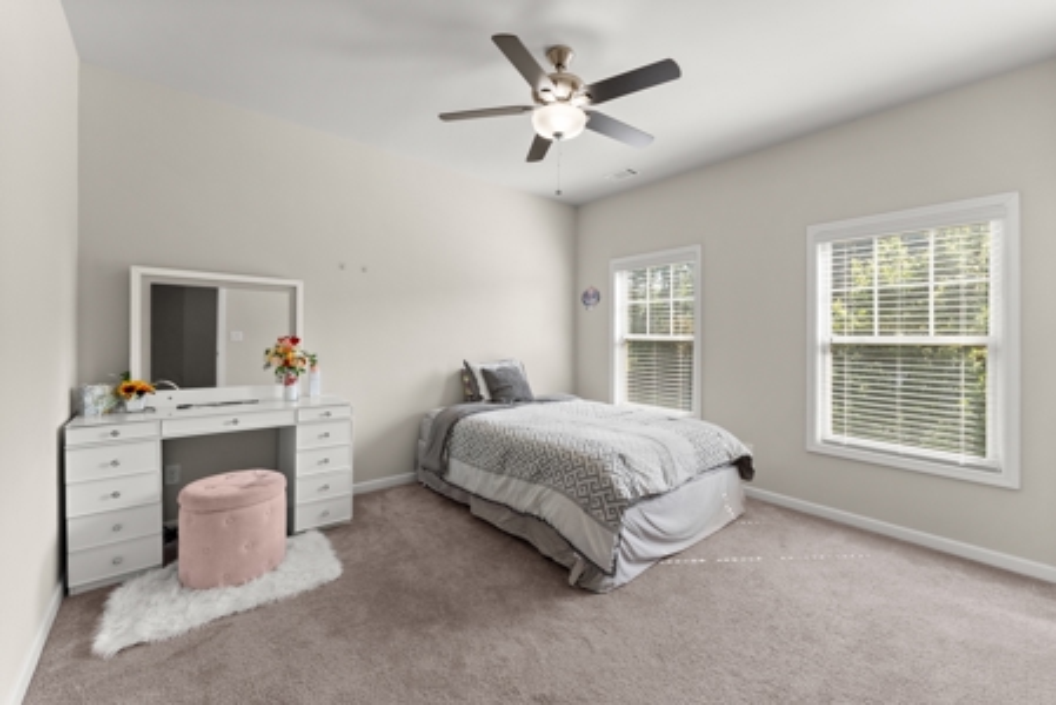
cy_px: 352
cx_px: 528
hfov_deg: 104.2
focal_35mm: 14
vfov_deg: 81.3
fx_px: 411
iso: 800
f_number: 7.1
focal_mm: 14
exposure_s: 1/40
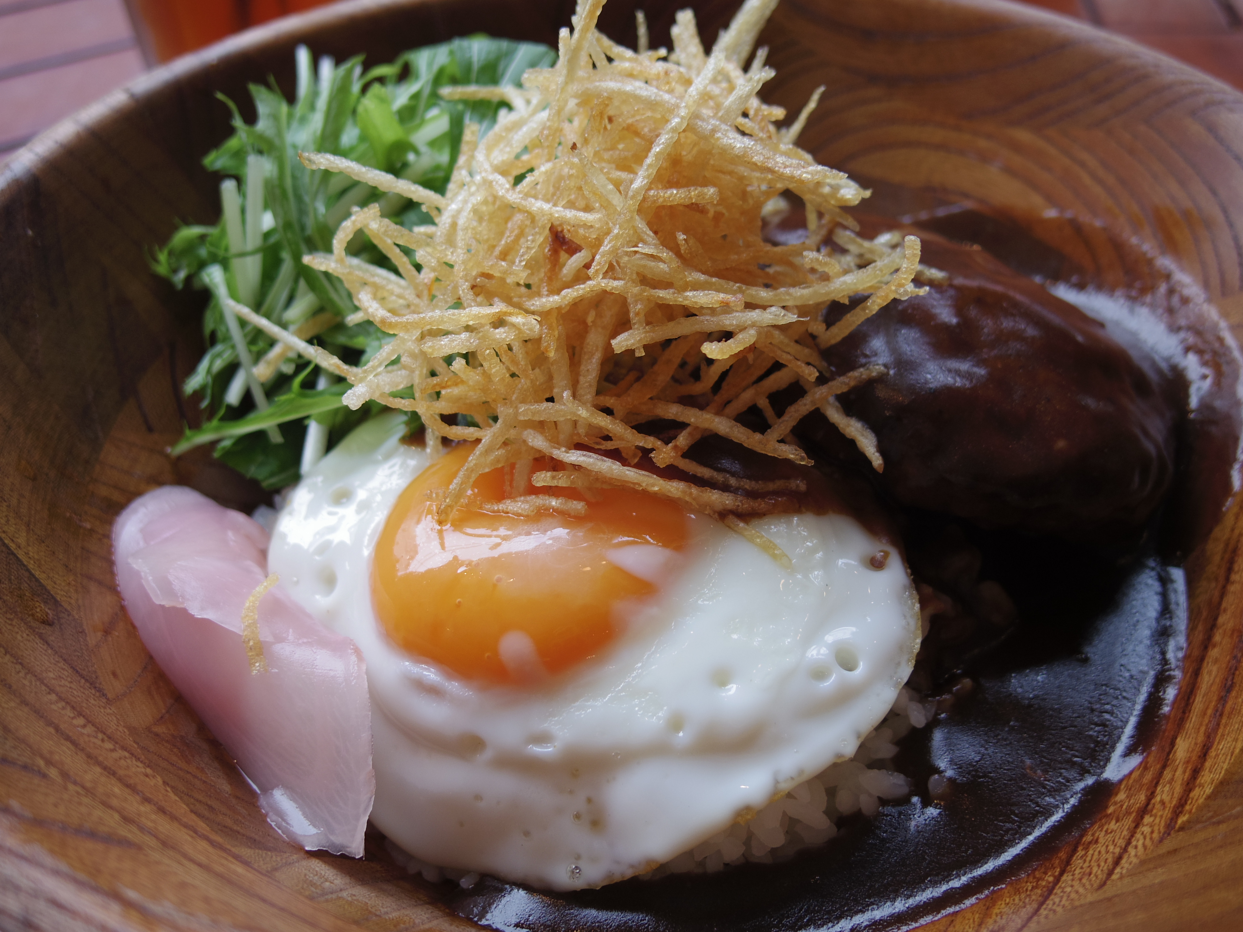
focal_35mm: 39
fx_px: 1400
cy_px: 466
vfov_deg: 36.8
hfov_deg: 47.9
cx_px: 622
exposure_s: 1/200
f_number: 1.9
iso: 100
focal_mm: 8.5
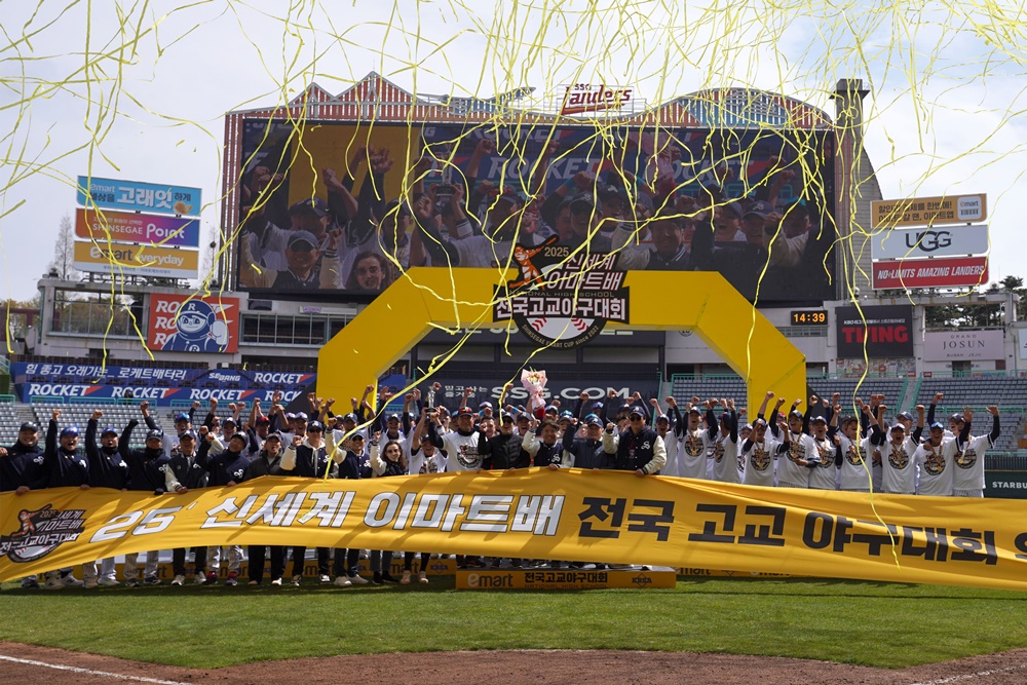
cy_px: 342
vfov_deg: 37.9
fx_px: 999
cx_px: 514
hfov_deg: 54.4
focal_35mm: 35
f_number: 6.3
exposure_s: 1/1000
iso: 100
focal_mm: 35
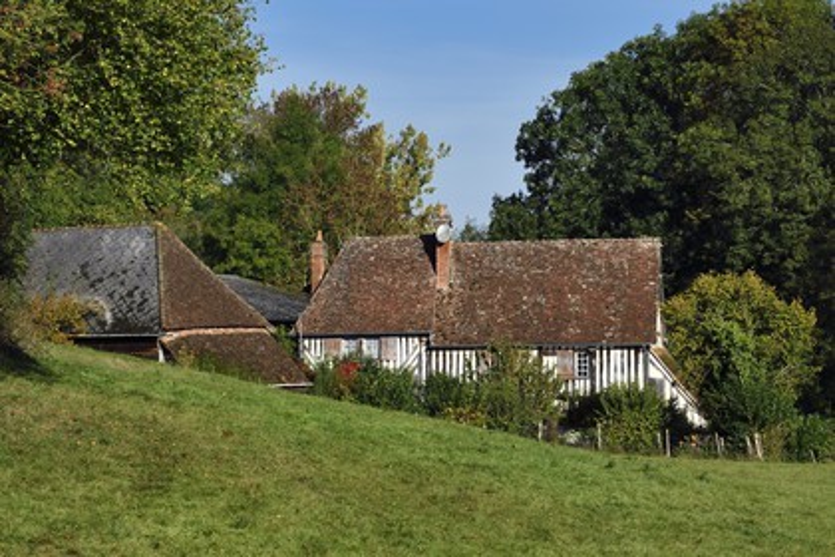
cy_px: 278
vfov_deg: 7.6
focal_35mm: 180
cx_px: 418
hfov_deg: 11.4
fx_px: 4175
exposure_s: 1/320
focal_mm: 180
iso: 200
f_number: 11
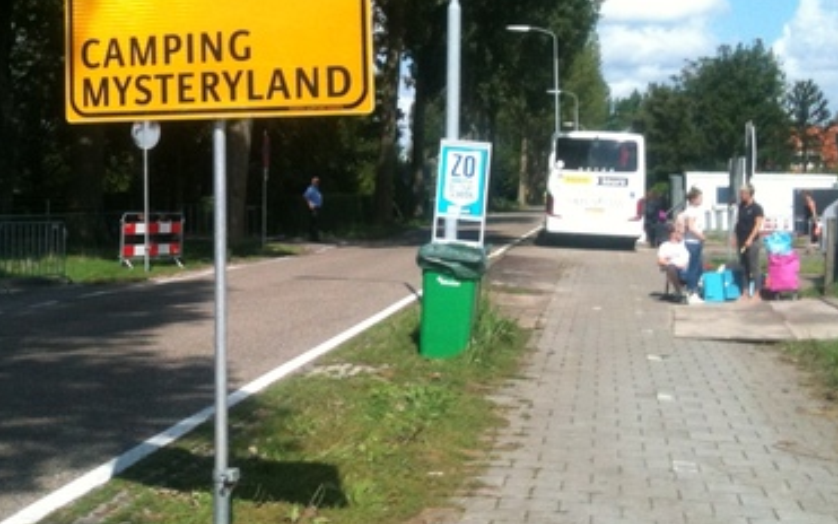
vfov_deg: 19.9
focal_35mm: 65
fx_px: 1485
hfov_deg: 31.0
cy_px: 147
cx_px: 224
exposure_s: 1/997
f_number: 2.8
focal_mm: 3.85
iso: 64
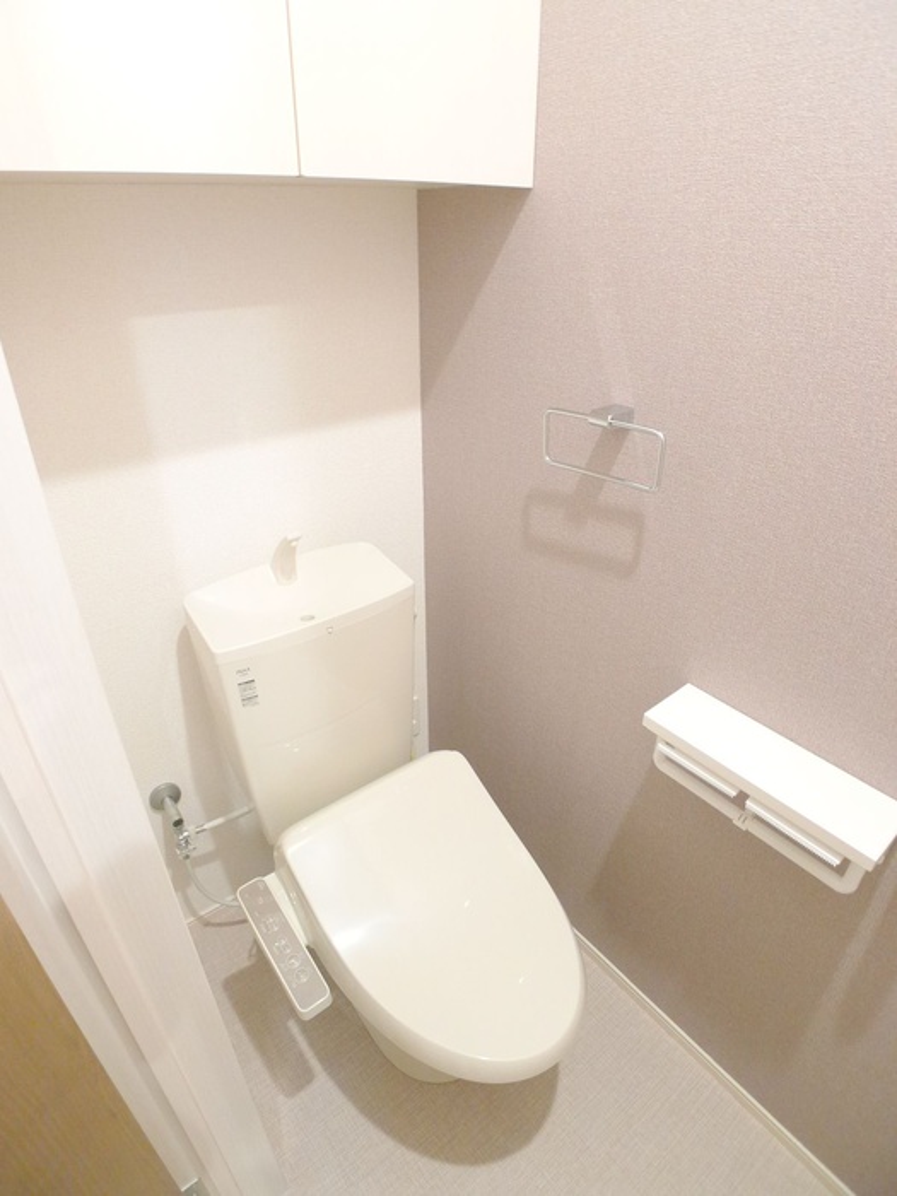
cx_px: 448
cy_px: 598
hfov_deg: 56.8
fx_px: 829
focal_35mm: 24
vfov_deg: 71.6
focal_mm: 5.1
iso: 400
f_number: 2
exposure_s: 1/15
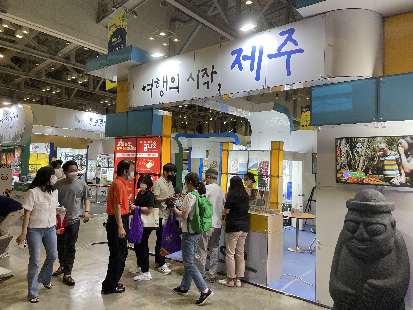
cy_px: 155
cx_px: 206
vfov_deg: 53.1
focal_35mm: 26
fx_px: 310
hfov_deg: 67.3
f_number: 1.6
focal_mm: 4.2
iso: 125
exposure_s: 1/120
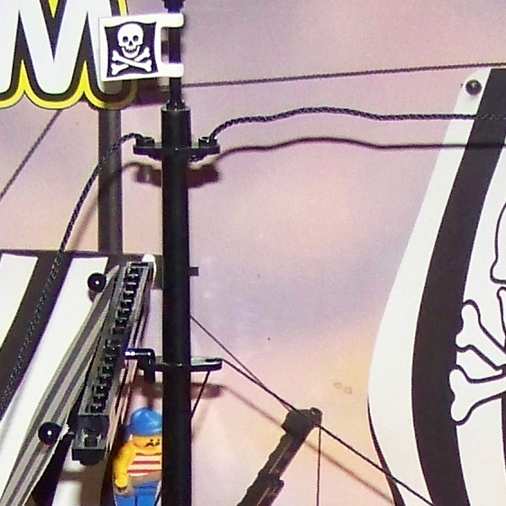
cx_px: 403
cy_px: 931
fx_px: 3043
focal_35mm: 184
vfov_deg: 9.1
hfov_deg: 9.5
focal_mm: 6.3
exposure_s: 1/30
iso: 200
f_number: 2.8
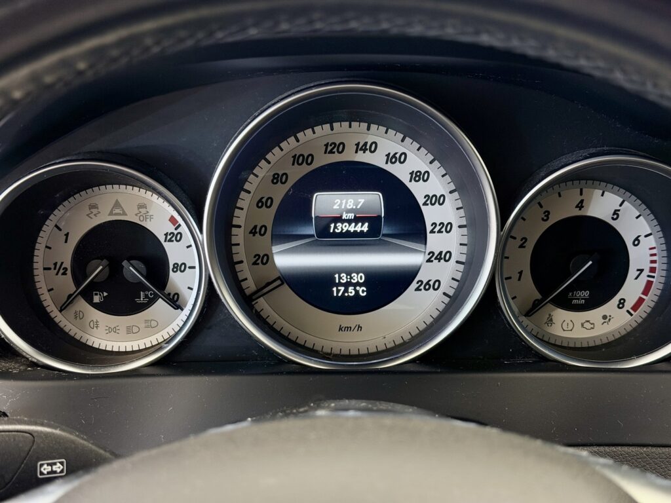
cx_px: 336
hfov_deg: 39.7
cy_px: 252
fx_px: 930
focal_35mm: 48
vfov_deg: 30.3
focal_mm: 6.76
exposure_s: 1/50
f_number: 1.78
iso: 160
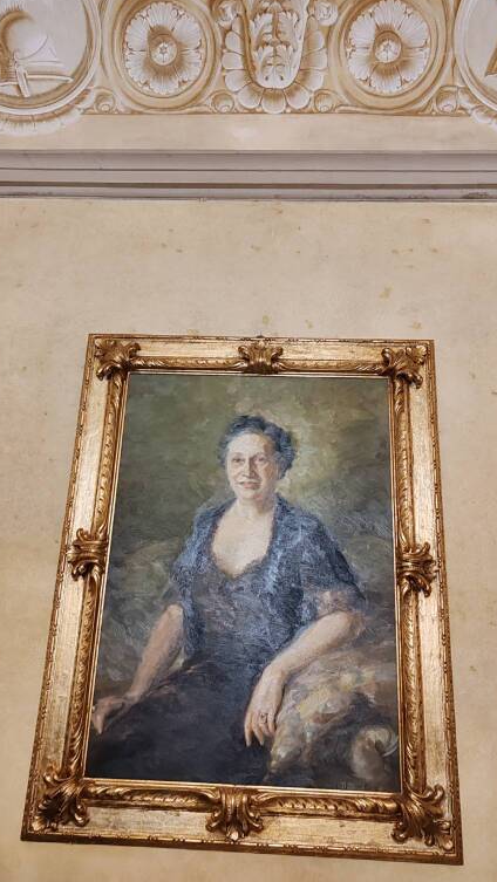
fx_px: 702
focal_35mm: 30
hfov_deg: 39.0
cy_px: 442
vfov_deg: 64.3
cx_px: 263
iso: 2000
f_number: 1.9
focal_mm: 6.12
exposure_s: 1/50
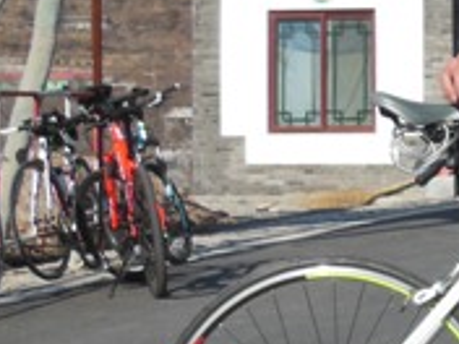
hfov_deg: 11.6
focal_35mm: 163
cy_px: 12
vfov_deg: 9.1
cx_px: 698
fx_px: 2161
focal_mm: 6.9
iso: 125
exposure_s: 1/1000
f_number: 4.1
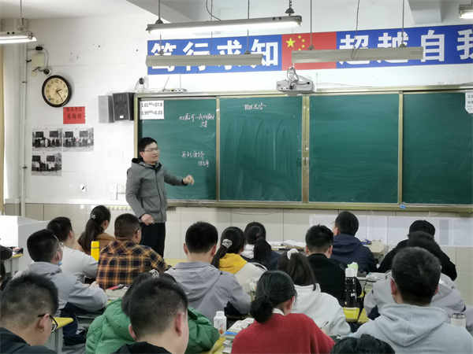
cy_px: 177
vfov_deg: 27.5
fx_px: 724
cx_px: 236
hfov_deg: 36.2
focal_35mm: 53
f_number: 1.8
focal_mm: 5.58
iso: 125
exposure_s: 1/50
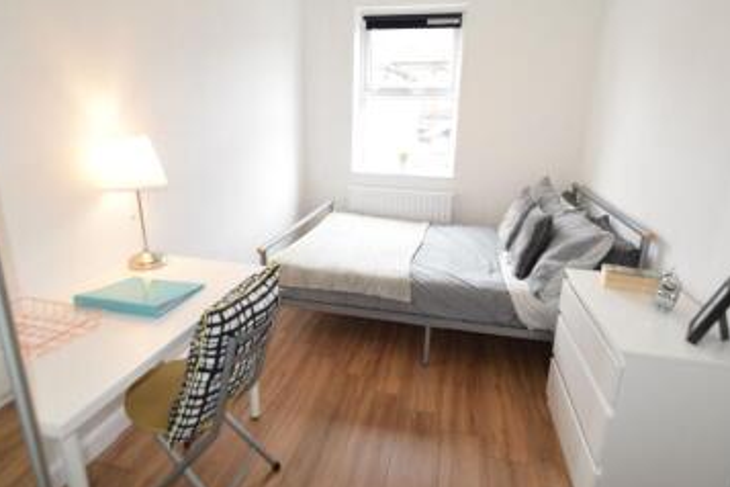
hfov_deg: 84.0
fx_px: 406
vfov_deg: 61.9
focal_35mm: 20
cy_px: 242
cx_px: 360
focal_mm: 10
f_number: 5.6
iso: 1600
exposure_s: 1/160
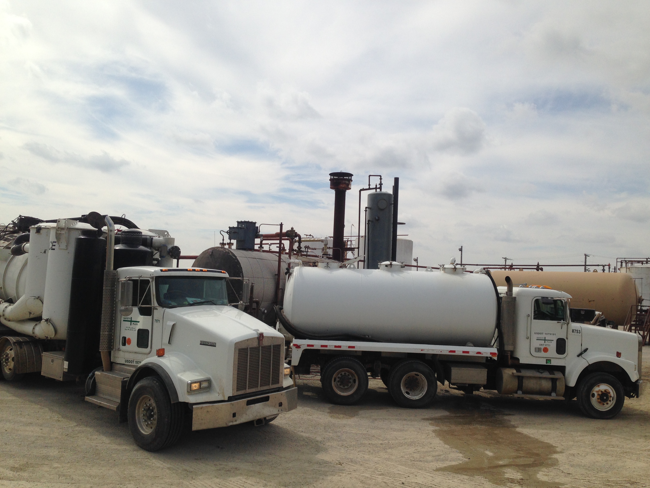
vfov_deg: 42.9
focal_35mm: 33
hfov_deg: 55.4
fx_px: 620
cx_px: 325
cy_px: 244
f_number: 2.4
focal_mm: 4.12
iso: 50
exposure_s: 1/2857
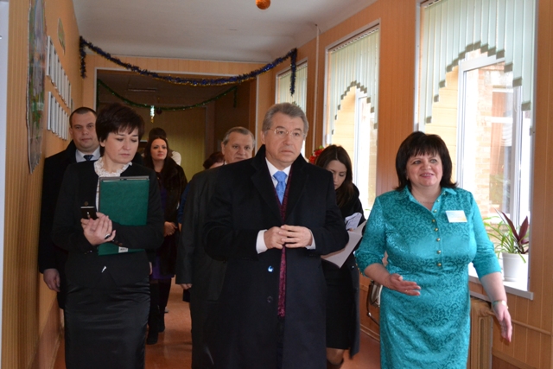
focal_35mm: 57
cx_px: 276
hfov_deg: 35.0
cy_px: 184
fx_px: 876
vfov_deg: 23.8
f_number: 5
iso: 2200
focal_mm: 38
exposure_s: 1/60
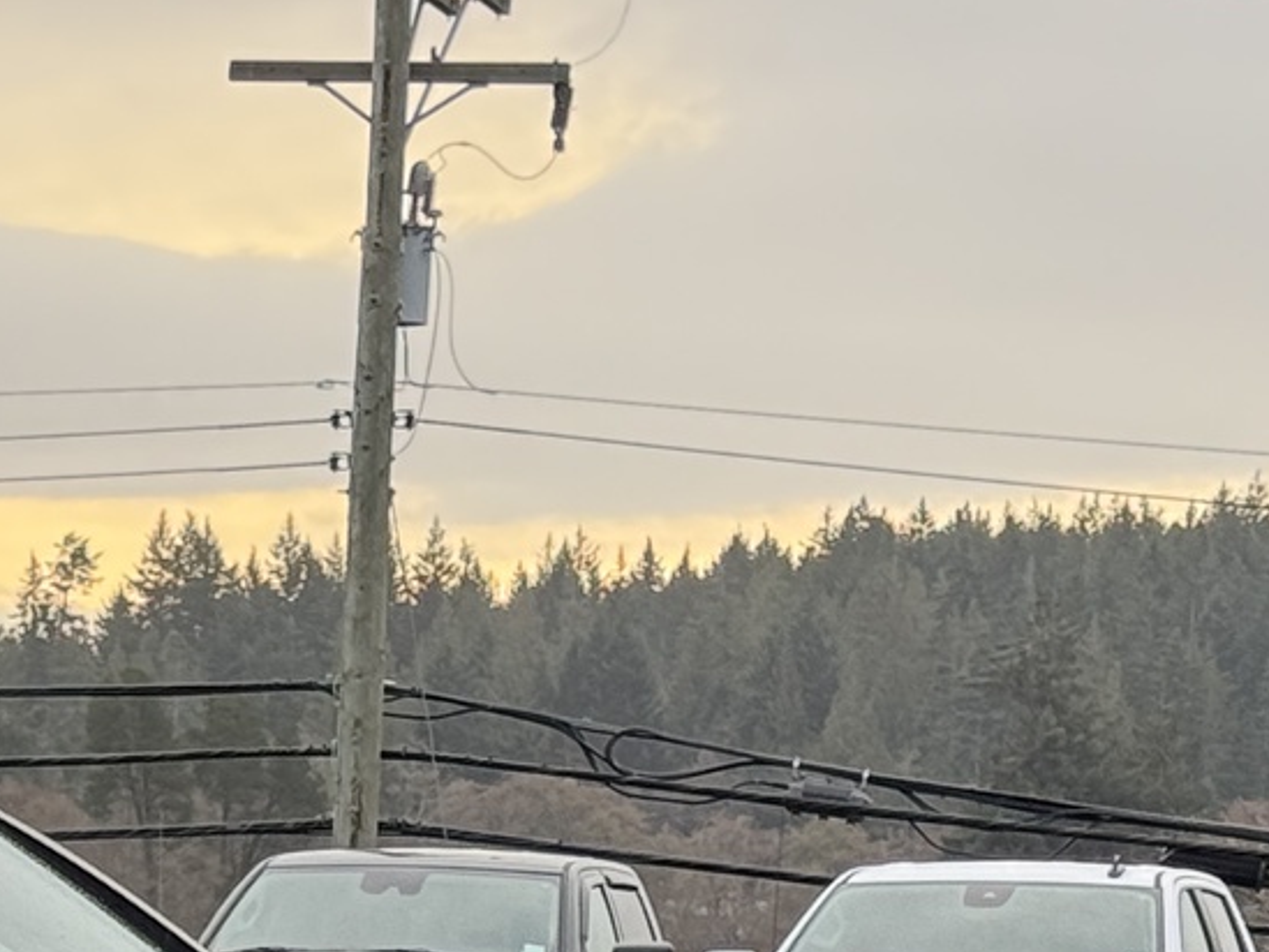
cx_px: -495
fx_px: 6563
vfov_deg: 8.0
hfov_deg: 10.7
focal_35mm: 179
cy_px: 1761
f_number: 1.78
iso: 64
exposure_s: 1/245
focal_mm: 6.76
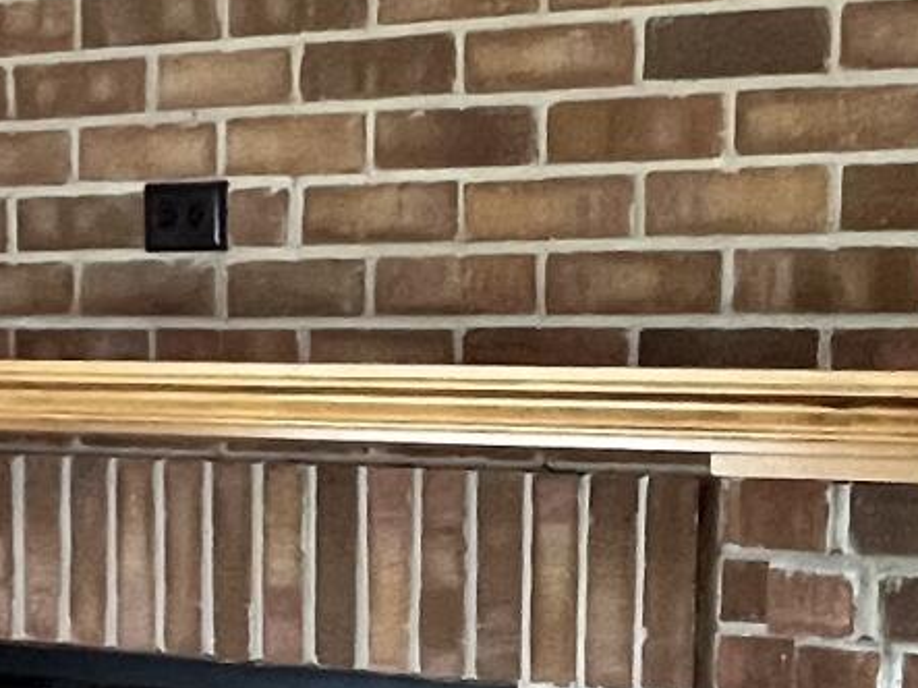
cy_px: 806
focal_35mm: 88
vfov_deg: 16.2
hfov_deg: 21.4
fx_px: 2333
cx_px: 933
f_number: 1.8
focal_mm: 1.57
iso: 400
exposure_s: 1/60
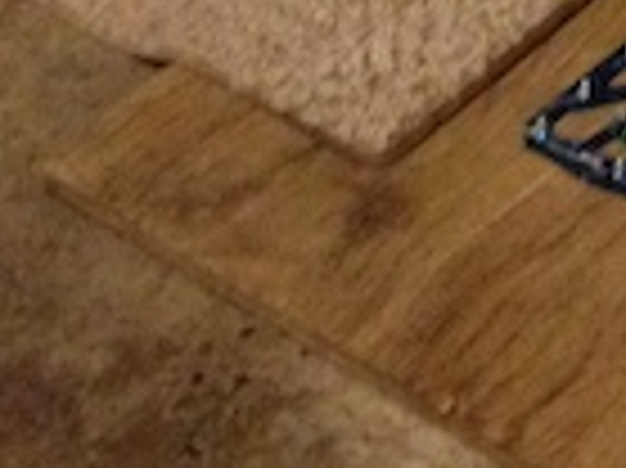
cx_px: 1257
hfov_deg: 9.2
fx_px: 3632
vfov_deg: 7.0
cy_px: -598
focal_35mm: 201
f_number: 2.4
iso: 500
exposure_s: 1/15
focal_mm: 4.28
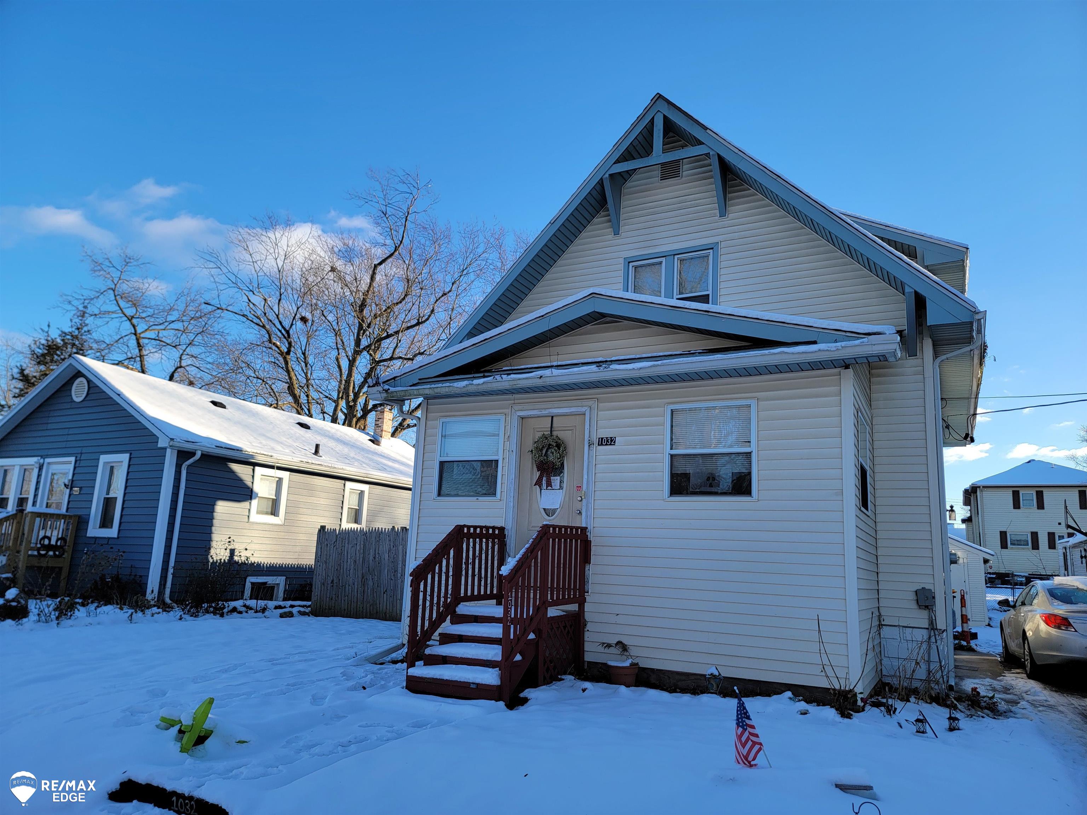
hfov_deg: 71.6
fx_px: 754
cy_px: 408
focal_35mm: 24
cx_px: 544
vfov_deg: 56.8
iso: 16
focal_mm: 6.7
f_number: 1.8
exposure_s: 1/434
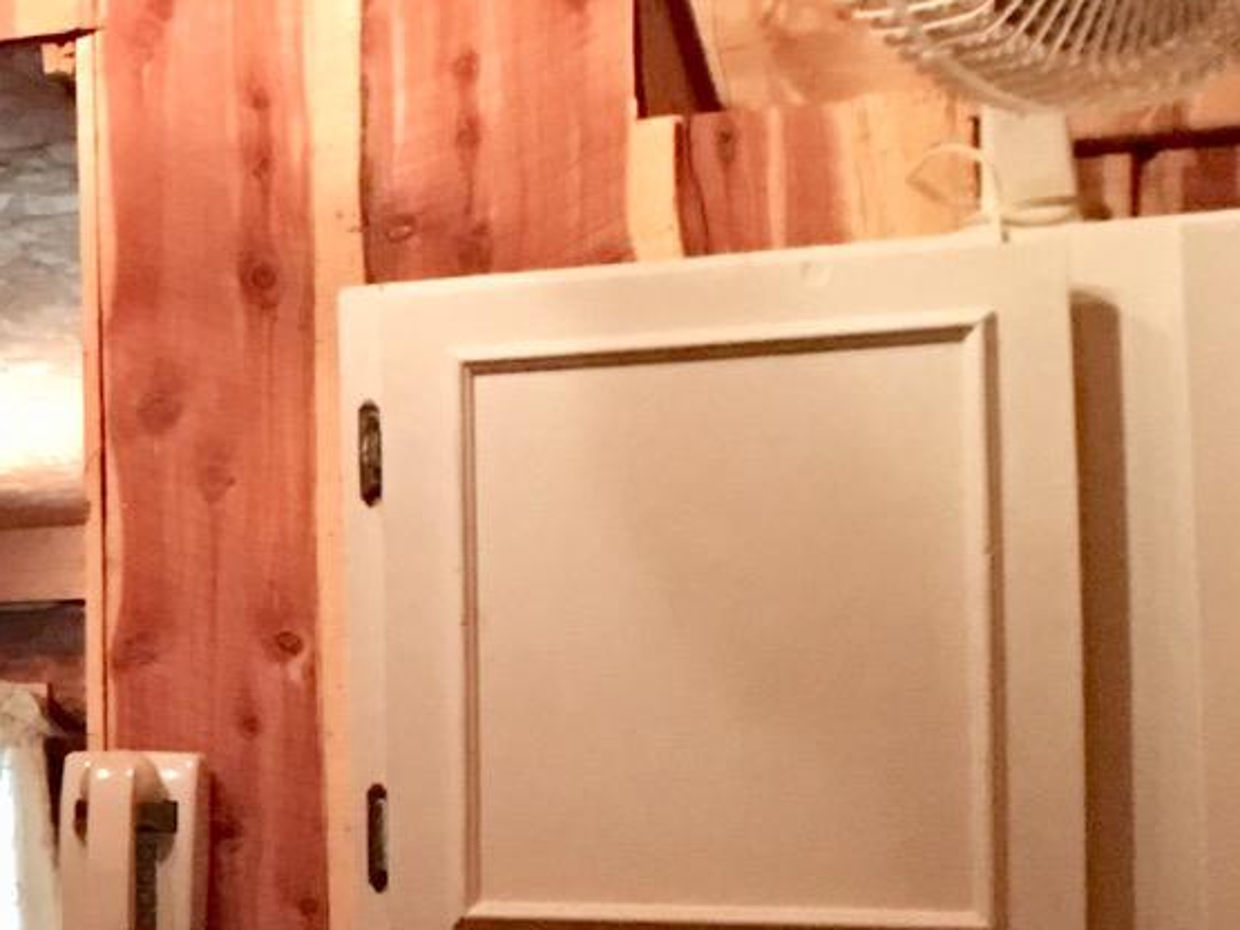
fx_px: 3832
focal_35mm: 107
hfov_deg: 15.8
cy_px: 733
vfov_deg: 13.8
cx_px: -972
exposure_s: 1/4
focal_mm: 4.15
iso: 100
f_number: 2.2
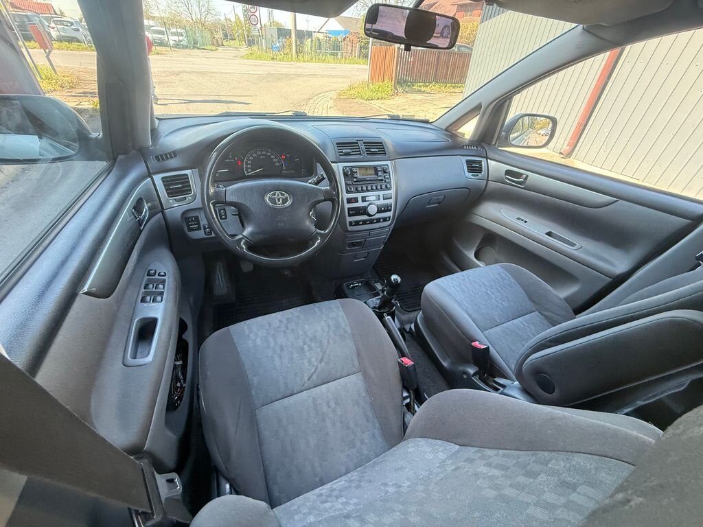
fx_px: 284
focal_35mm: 14
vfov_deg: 85.7
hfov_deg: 102.1
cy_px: 264
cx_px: 352
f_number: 2.2
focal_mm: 2.22
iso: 320
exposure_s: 1/96
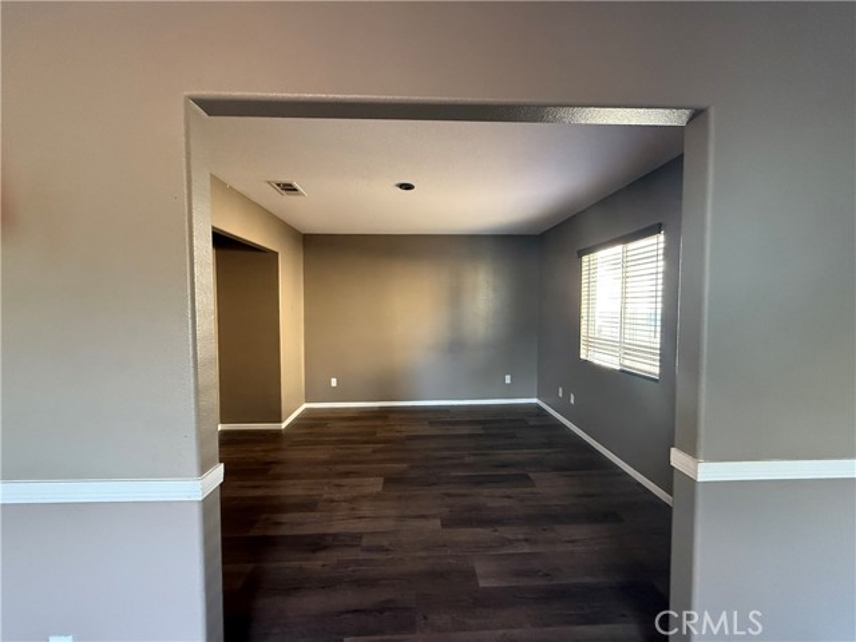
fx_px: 346
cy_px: 321
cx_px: 428
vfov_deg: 85.7
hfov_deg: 102.1
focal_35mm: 14
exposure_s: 1/60
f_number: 2.2
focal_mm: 2.22
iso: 640
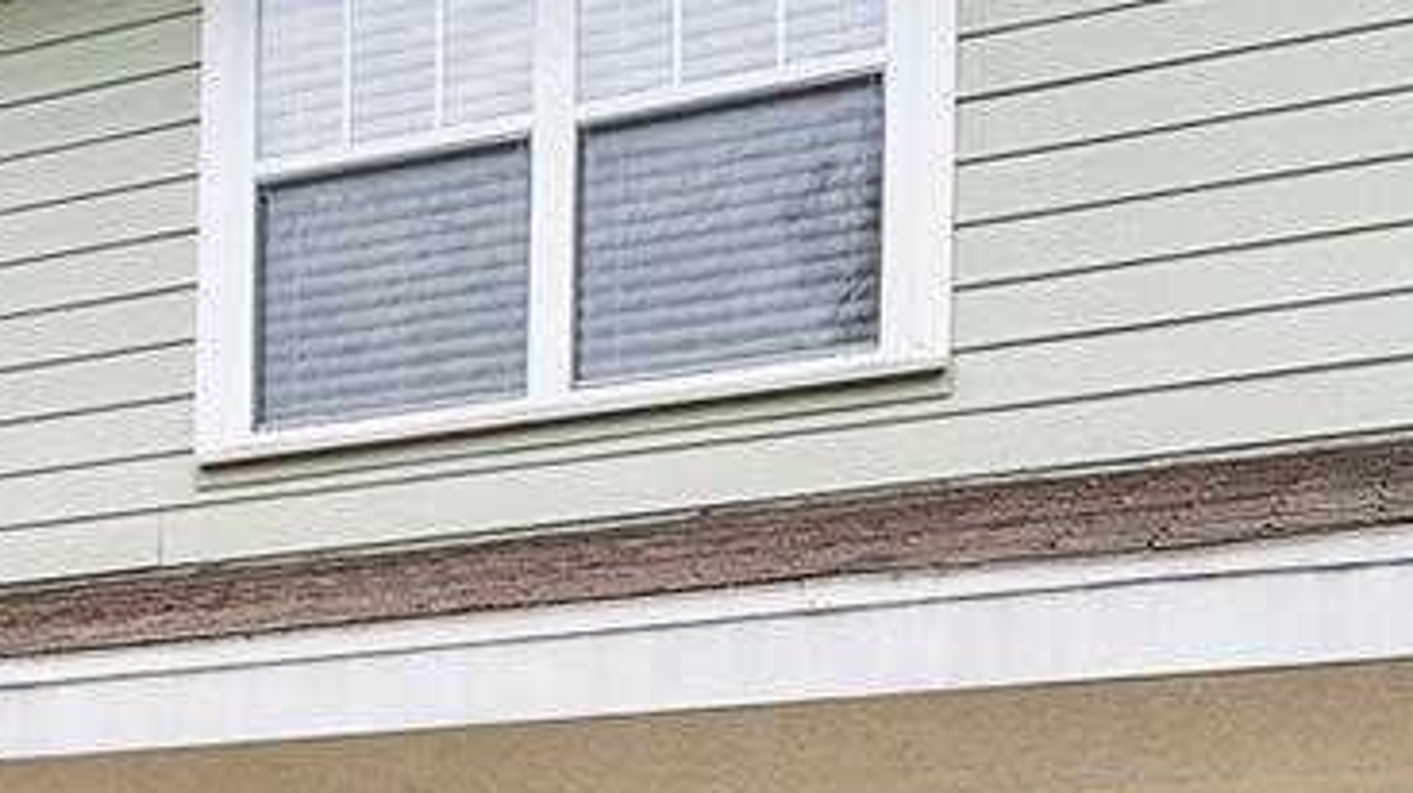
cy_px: 1032
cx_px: 219
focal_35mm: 64
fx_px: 2397
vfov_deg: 17.6
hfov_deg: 31.7
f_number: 7.1
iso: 500
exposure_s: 1/80
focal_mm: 14
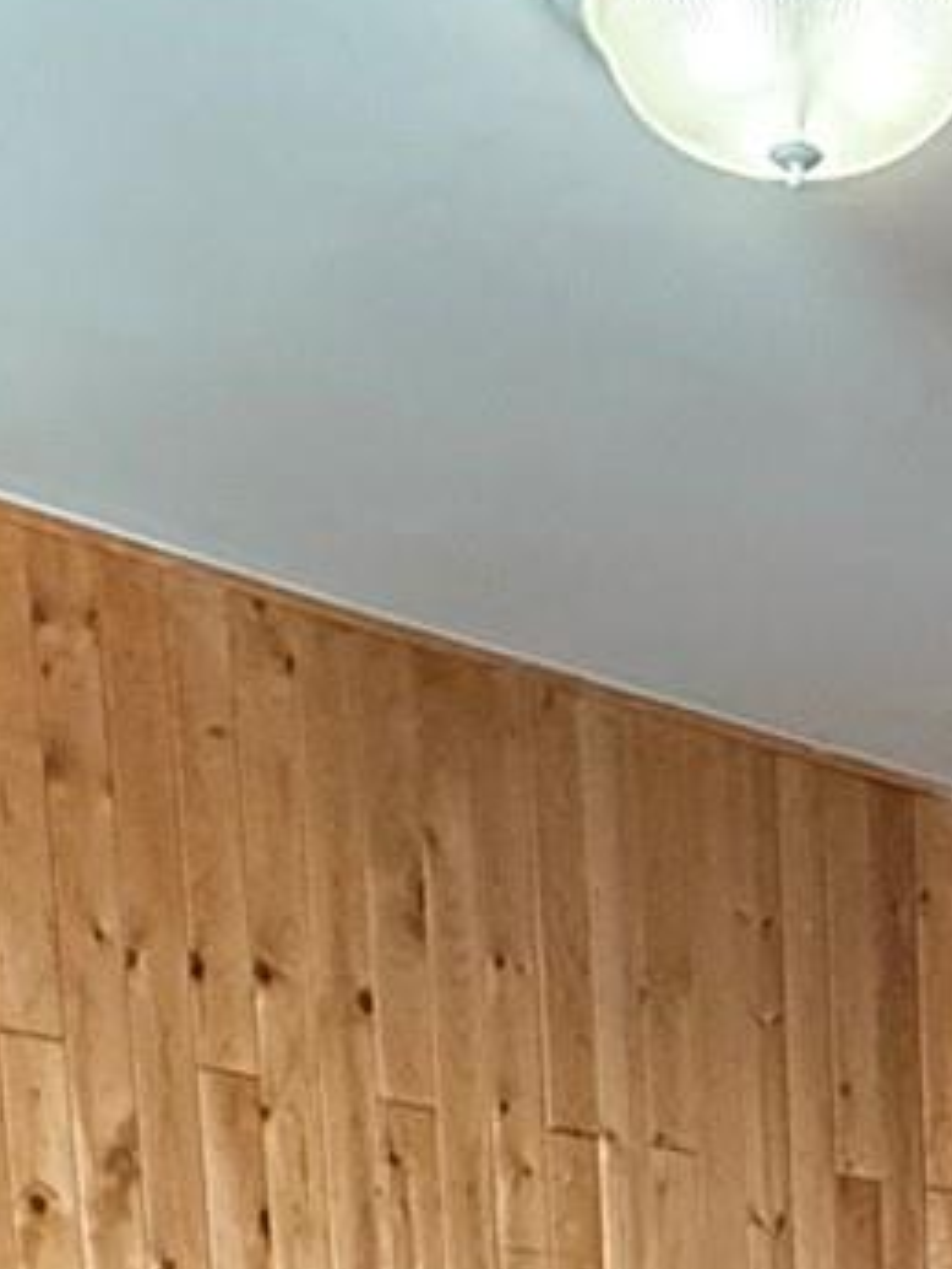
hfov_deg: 17.1
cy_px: 2417
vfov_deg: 17.8
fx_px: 3042
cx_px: 1099
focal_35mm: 83
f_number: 2.2
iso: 400
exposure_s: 1/60
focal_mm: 2.22
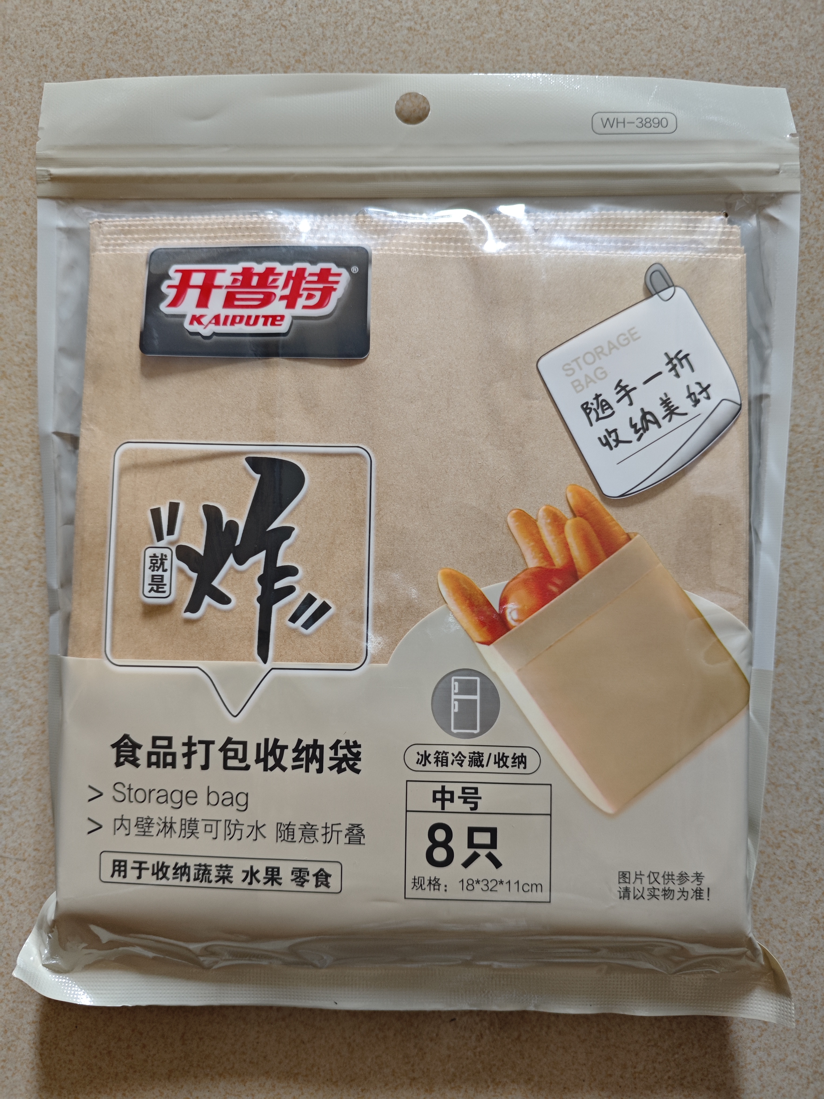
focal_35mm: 24
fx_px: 762
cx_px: 412
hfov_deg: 56.8
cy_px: 550
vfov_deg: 71.6
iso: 400
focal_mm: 5.84
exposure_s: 1/83.6
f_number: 1.6
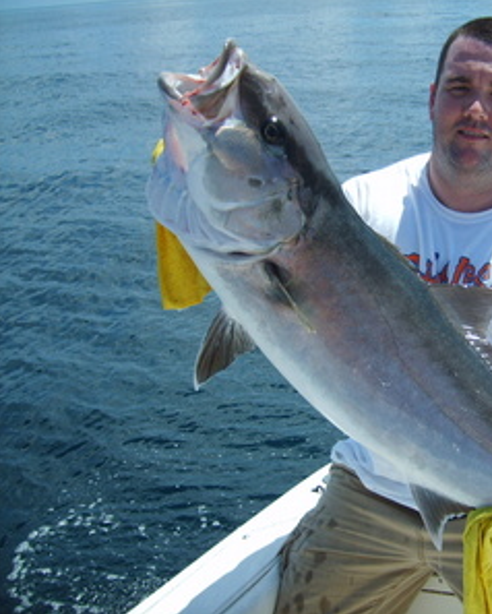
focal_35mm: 46
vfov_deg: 40.3
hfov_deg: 31.7
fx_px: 836
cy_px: 306
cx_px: 409
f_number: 7.1
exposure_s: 1/250
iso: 50
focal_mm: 5.8
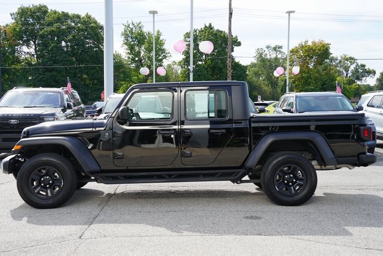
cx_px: 192
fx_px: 511
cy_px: 128
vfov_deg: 28.1
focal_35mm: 48
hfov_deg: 41.1
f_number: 10
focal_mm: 48
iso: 100
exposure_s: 1/80
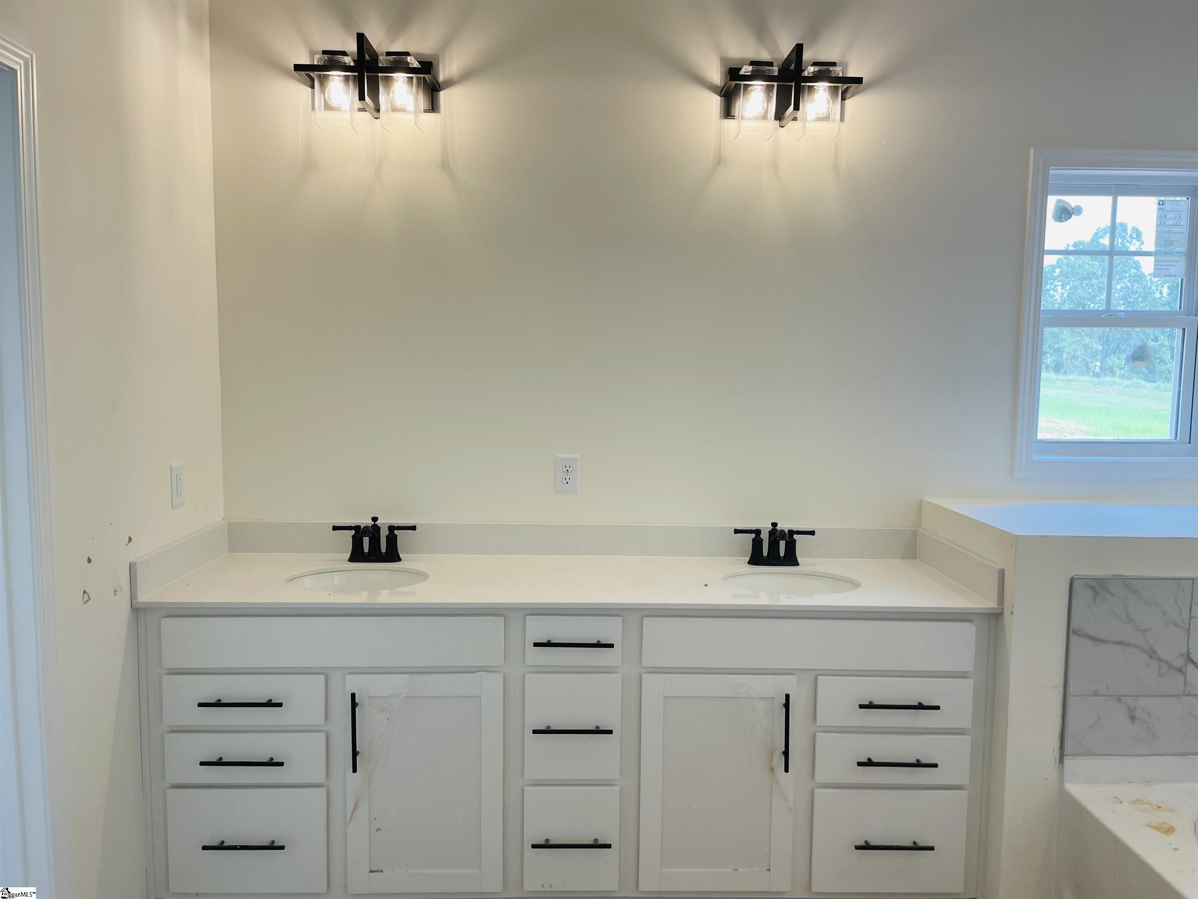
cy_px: 450
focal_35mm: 26
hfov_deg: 67.3
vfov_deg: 53.1
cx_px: 599
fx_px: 900
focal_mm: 4.2
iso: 40
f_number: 1.6
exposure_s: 1/120
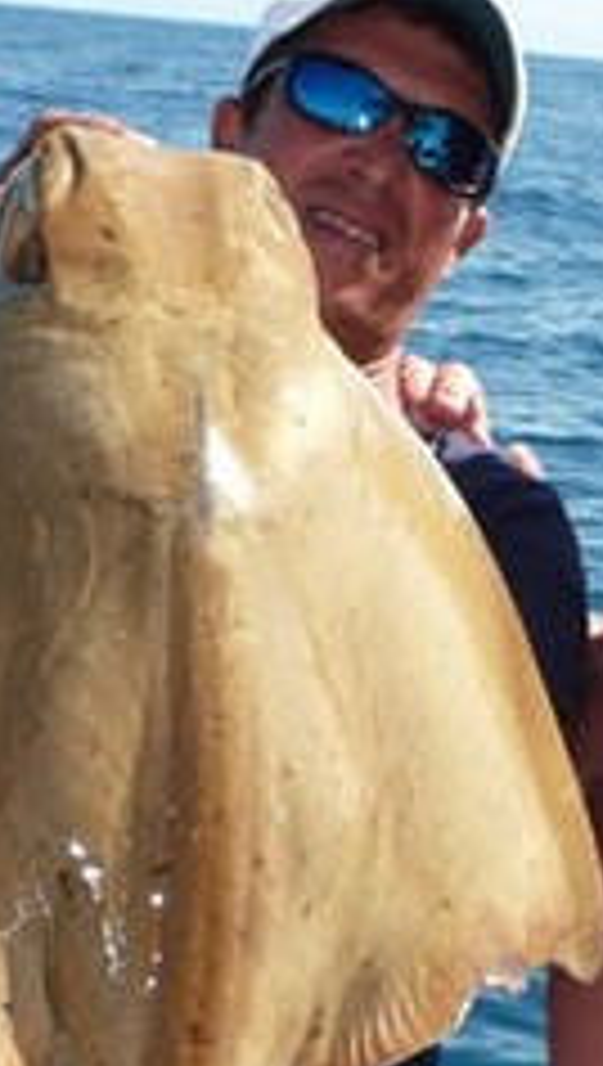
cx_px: 536
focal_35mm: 104
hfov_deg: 11.6
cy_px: 769
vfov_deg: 20.4
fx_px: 2945
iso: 100
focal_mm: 6.4
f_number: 3.9
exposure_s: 1/400
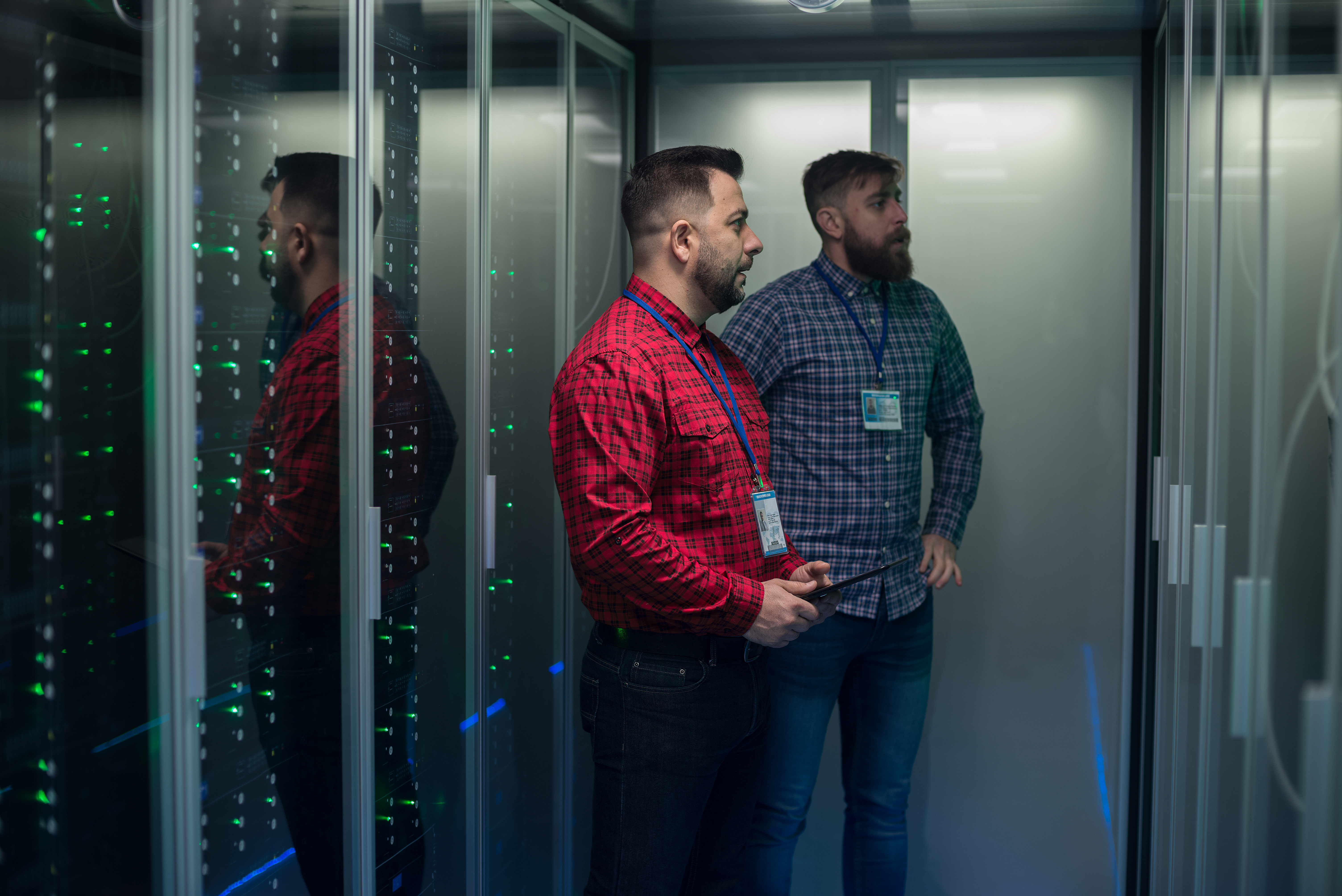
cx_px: 671
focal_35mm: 50
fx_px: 1865
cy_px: 448
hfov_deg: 39.6
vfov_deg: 27.0
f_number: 2.8
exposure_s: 1/160
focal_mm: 50
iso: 200
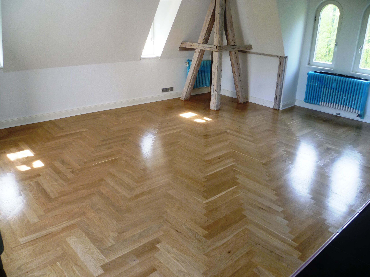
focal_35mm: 28
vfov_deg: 49.7
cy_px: 138
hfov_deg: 63.4
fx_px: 299
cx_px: 185
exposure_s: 1/30
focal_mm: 5
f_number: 2.8
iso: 100
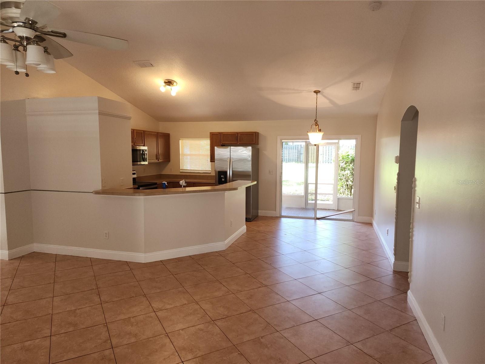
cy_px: 182
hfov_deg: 73.9
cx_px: 242
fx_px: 322
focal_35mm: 23
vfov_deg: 58.9
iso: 100
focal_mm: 6.4
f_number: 1.8
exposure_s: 1/60
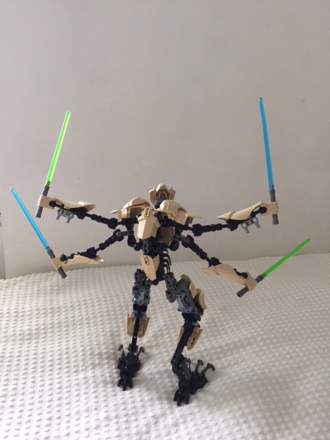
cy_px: 220
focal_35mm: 29
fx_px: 369
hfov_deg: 48.2
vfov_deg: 61.7
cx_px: 165
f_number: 2.2
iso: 64
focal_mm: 4.15
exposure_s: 1/17
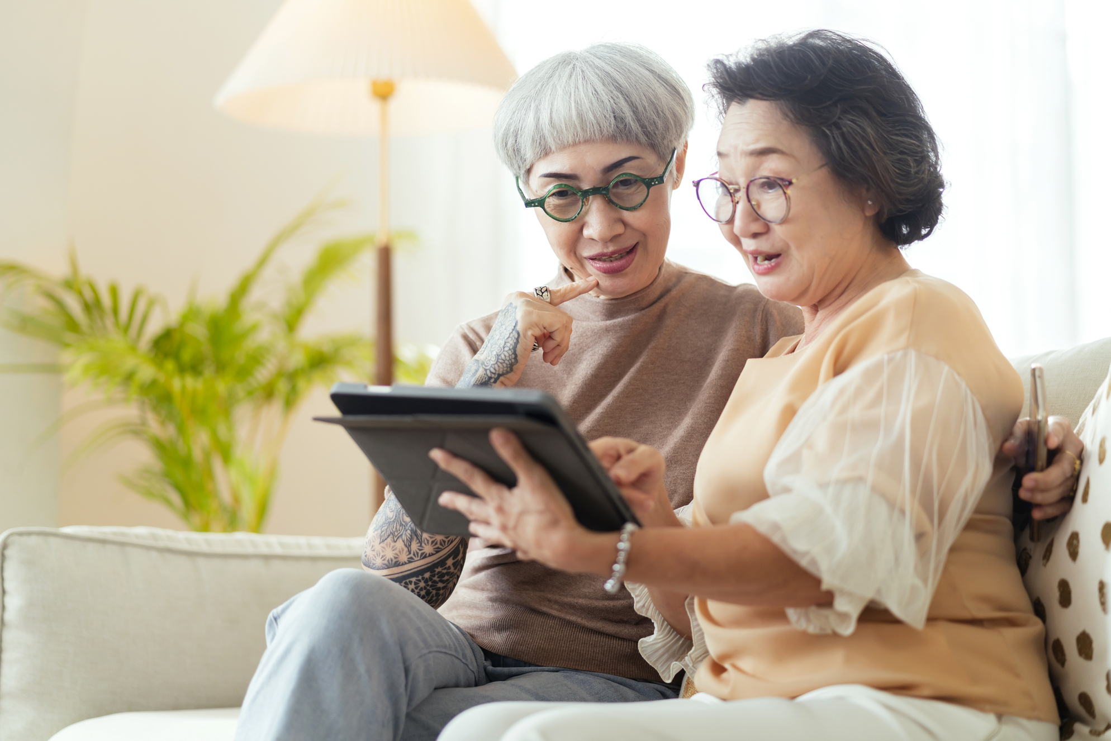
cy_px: 370
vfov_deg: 16.1
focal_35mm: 85
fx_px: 2623
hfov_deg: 23.9
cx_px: 556
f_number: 2
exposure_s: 1/640
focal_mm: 85
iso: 640
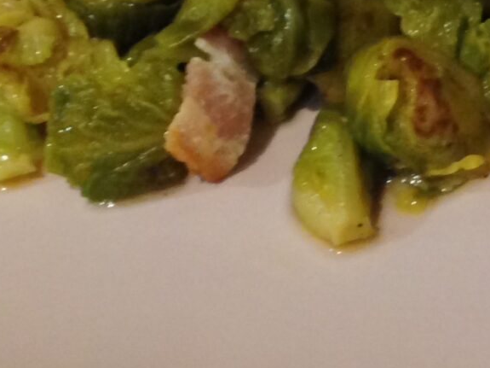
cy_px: 221
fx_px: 2080
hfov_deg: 13.3
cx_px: 479
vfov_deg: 10.1
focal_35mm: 147
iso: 160
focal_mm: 4.12
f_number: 2.4
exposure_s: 1/20
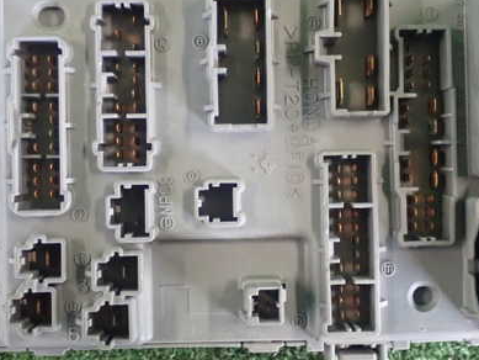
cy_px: 154
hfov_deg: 27.4
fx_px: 983
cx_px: 266
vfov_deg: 20.7
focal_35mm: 71
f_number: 3.1
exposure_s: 1/50
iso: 1250
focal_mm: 8.41
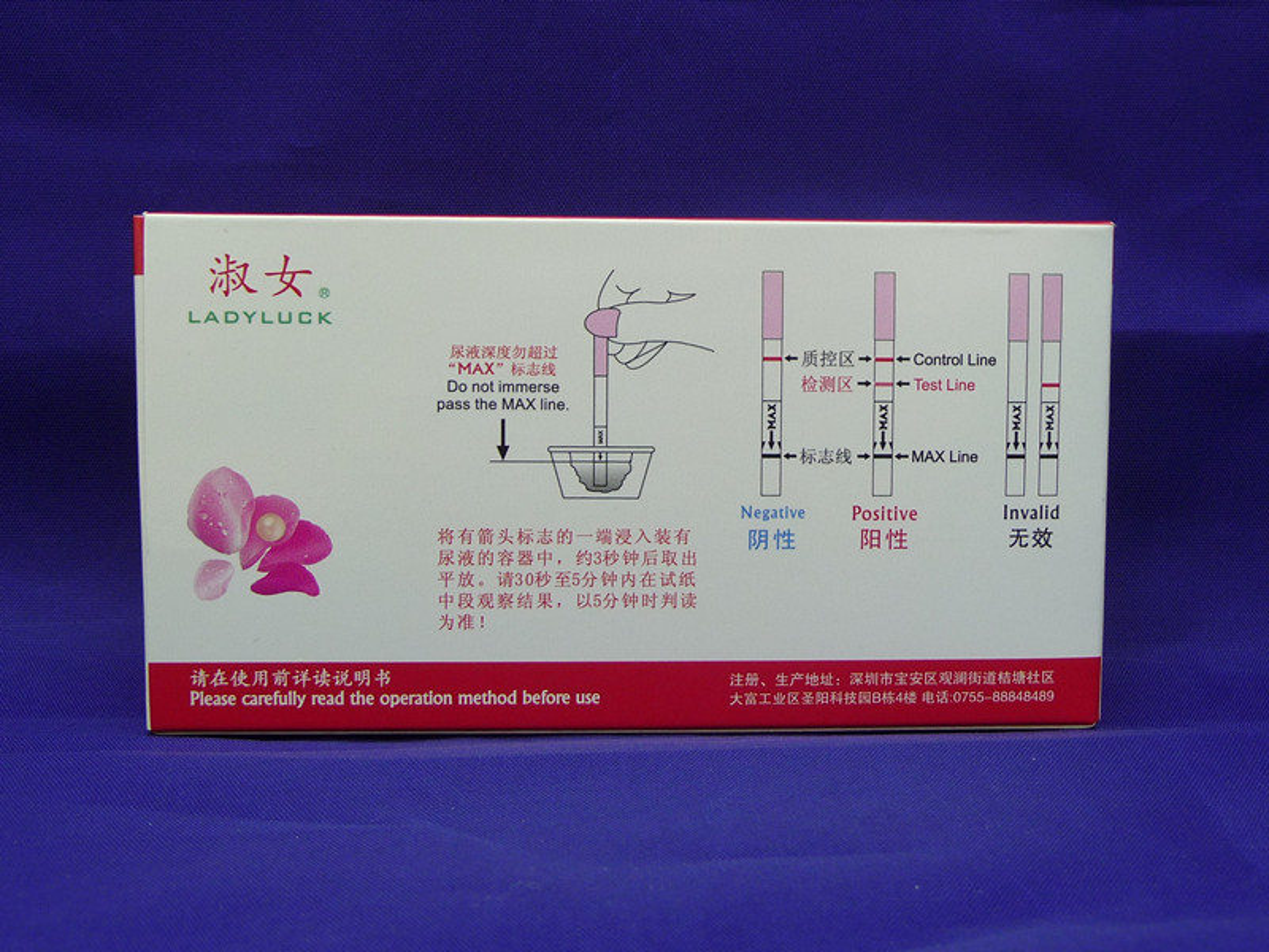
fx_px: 1796
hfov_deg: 38.9
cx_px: 634
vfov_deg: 29.7
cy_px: 476
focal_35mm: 49
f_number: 3.7
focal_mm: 6
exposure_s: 1/50
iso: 100
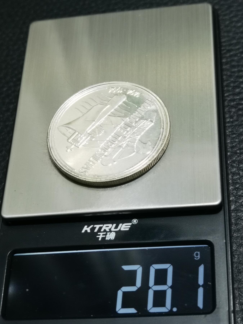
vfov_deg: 29.4
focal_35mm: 66
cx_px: 122
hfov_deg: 22.3
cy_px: 162
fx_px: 618
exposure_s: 1/100
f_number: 1.9
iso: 160
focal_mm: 6.67
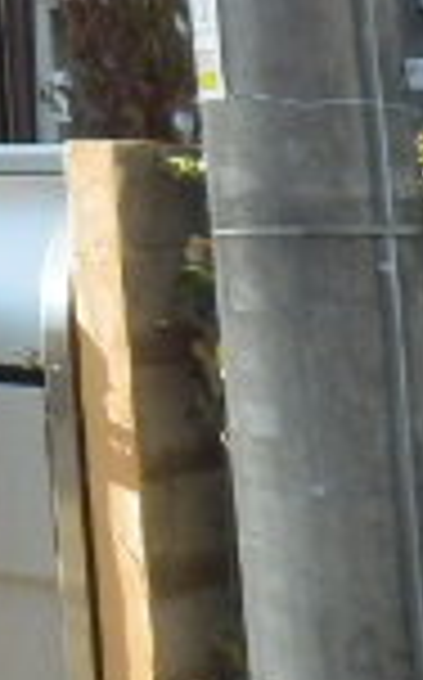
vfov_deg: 17.2
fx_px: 1998
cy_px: -374
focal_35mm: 108
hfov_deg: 10.2
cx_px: -648
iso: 800
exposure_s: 1/200
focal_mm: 4.2
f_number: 7.9
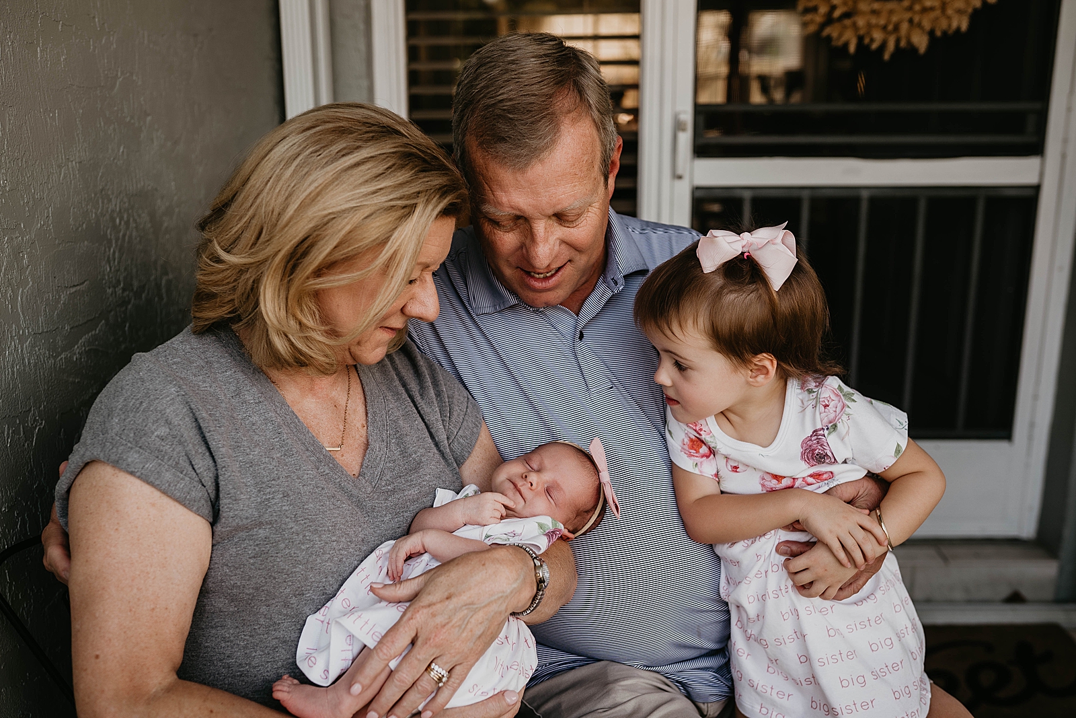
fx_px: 1046
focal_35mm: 35
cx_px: 538
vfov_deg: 37.9
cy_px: 359
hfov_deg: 54.4
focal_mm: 35
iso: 125
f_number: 2.8
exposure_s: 1/200
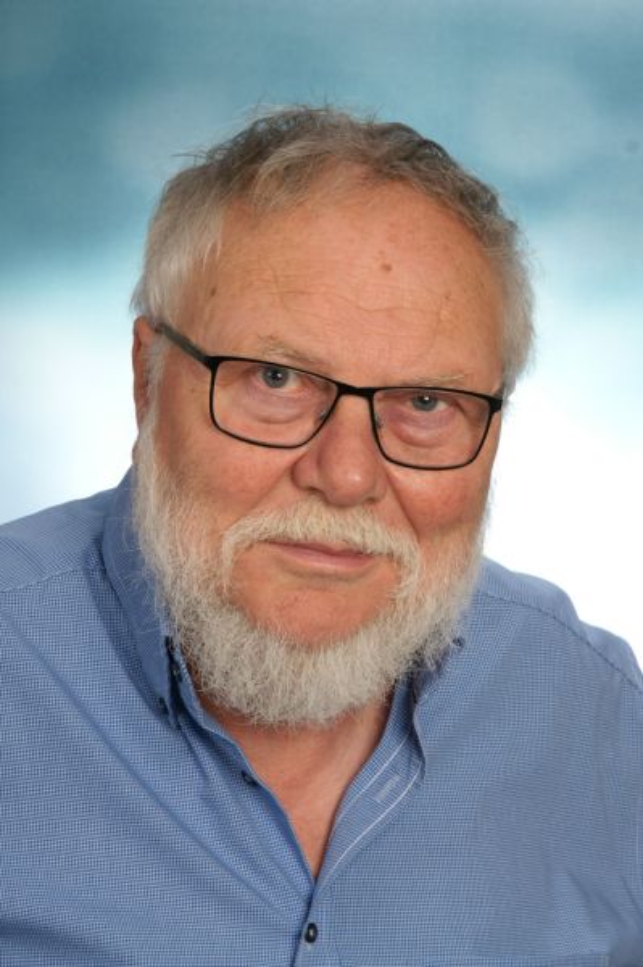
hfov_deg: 10.7
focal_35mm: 128
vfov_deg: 16.1
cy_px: 484
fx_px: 3422
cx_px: 322
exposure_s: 1/160
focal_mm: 85
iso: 160
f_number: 11
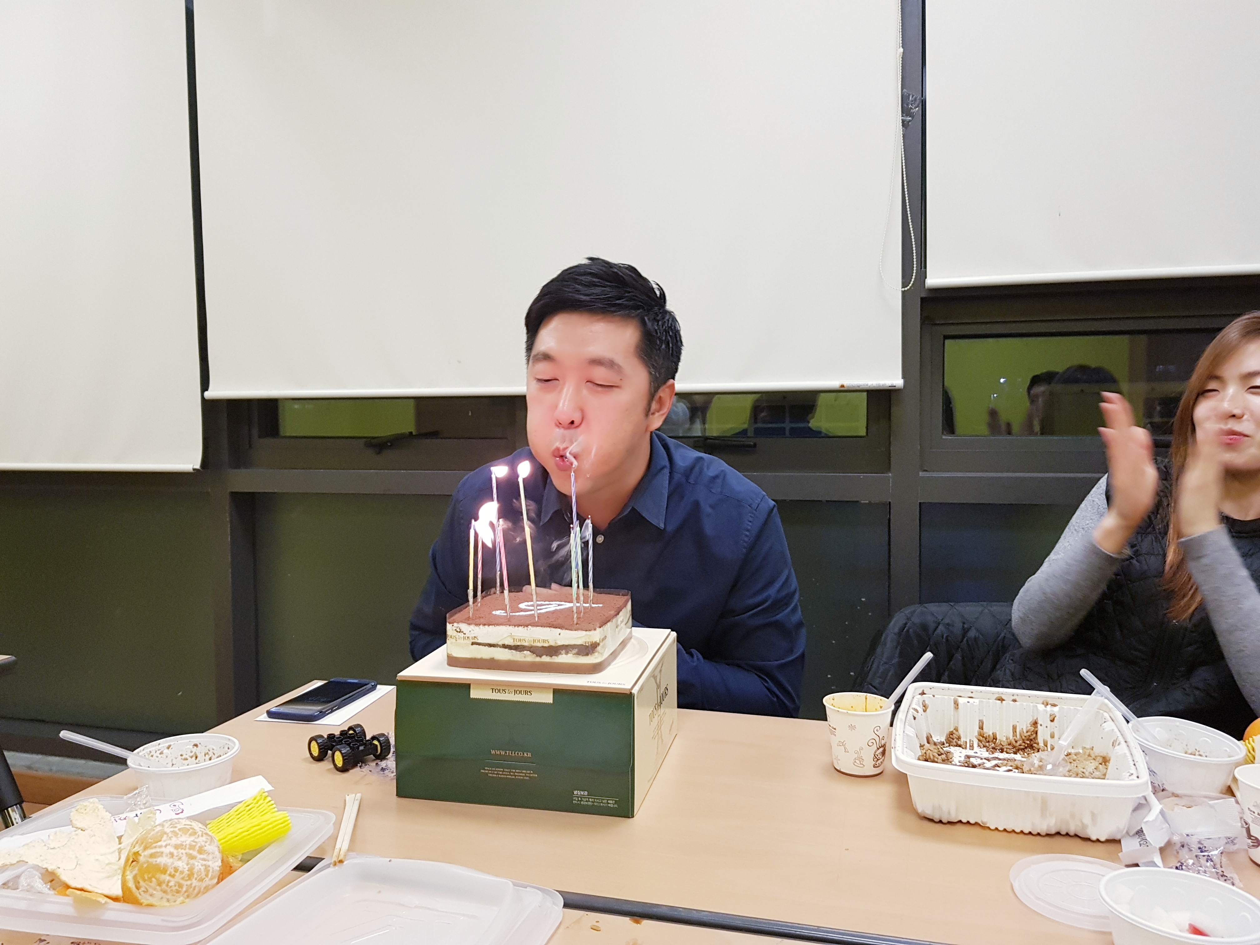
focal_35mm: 26
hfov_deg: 67.3
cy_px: 472
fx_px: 946
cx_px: 630
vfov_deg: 53.1
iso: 160
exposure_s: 1/60
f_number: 1.7
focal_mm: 4.2
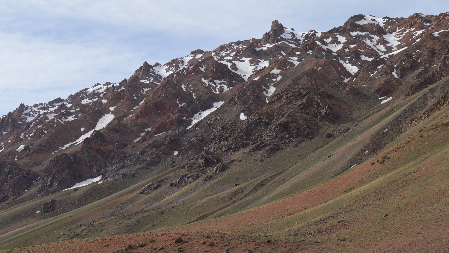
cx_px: 223
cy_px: 116
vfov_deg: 17.2
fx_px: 833
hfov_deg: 30.2
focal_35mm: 70
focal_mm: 44
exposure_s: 1/250
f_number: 8
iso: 100
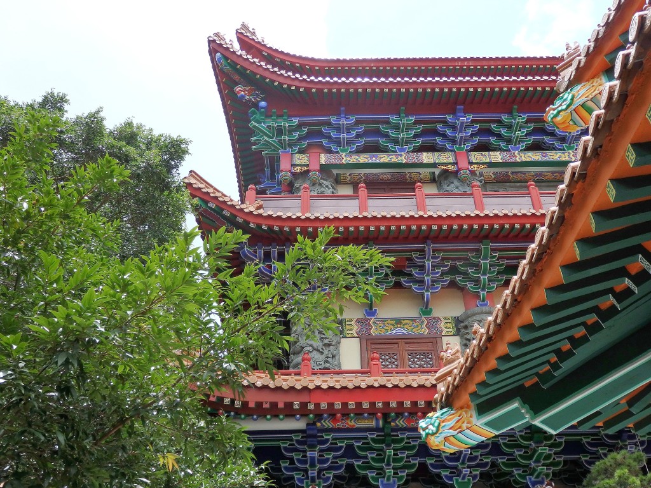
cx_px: 326
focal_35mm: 37
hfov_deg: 50.1
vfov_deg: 38.7
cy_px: 244
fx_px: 696
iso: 125
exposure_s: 1/640
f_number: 3.6
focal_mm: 6.6
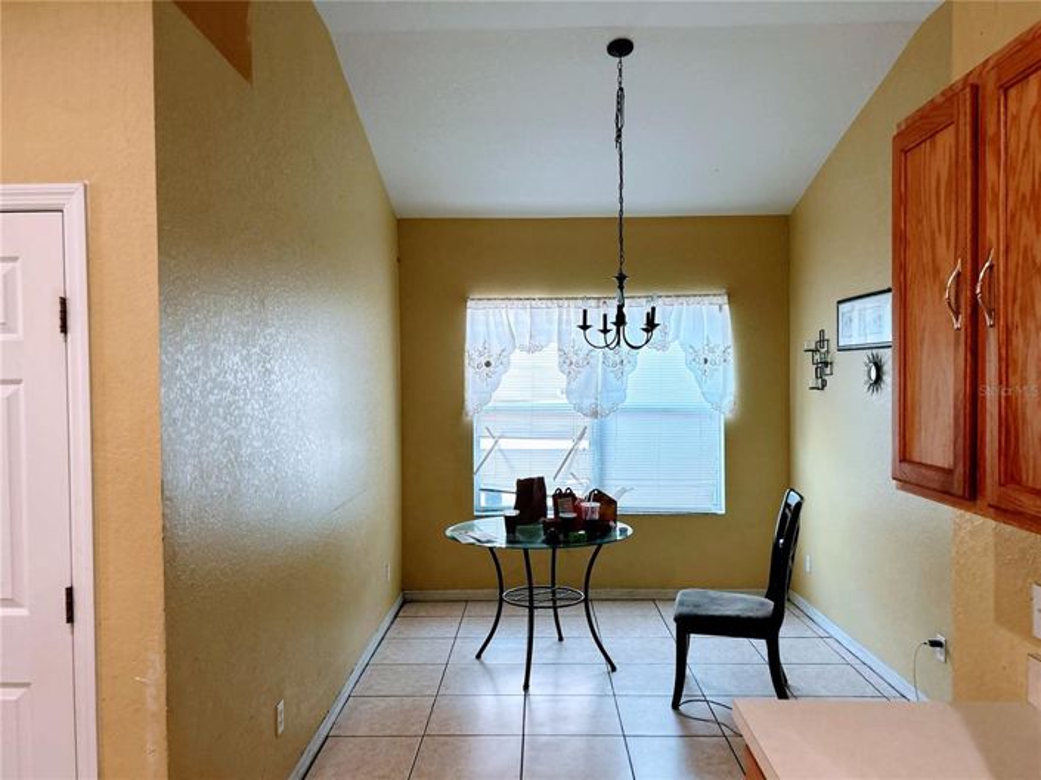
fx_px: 781
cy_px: 390
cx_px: 520
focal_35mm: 26
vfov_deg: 53.0
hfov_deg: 67.3
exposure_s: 1/60
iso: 250
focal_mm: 5.7
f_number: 1.5
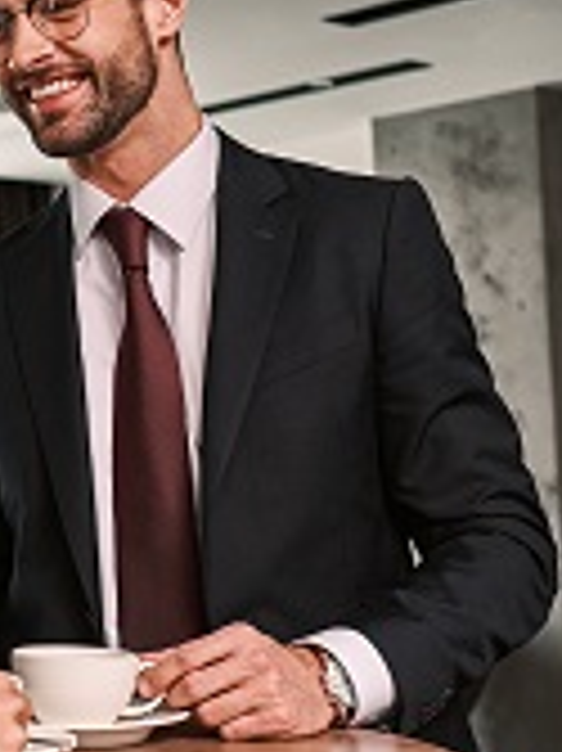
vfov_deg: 23.5
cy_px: 263
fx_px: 1799
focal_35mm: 83
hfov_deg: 17.1
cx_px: -76
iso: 500
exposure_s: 1/60
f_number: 3.5
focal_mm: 36
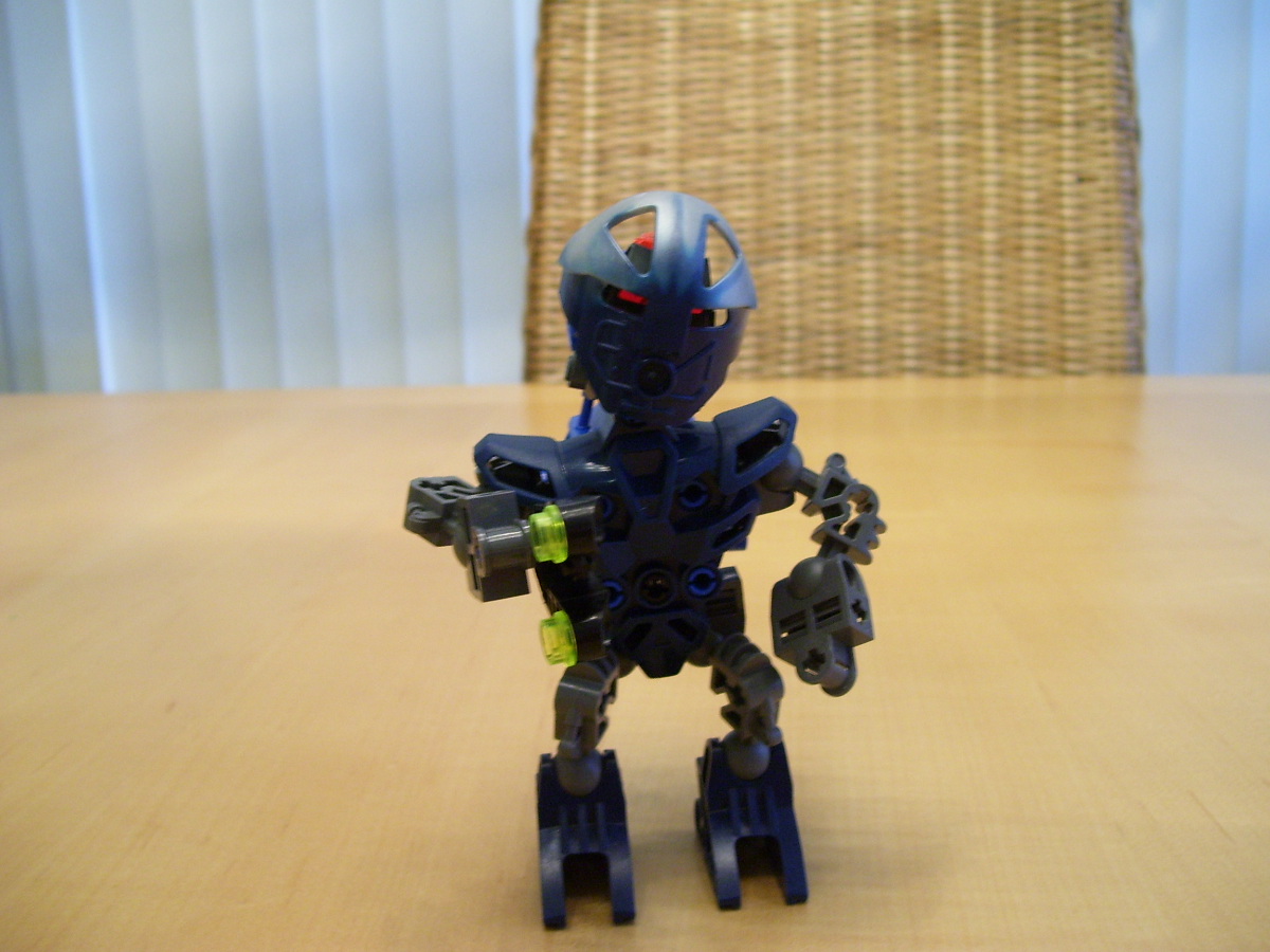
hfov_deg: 51.4
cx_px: 635
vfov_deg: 39.7
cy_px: 476
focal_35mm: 36
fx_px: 1321
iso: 160
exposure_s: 1/10
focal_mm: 6
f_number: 2.7
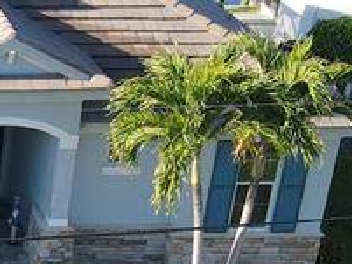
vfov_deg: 11.8
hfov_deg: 14.0
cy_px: 355
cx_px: -312
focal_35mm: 122
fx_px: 1241
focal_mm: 4.5
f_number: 2.8
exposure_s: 1/320
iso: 100
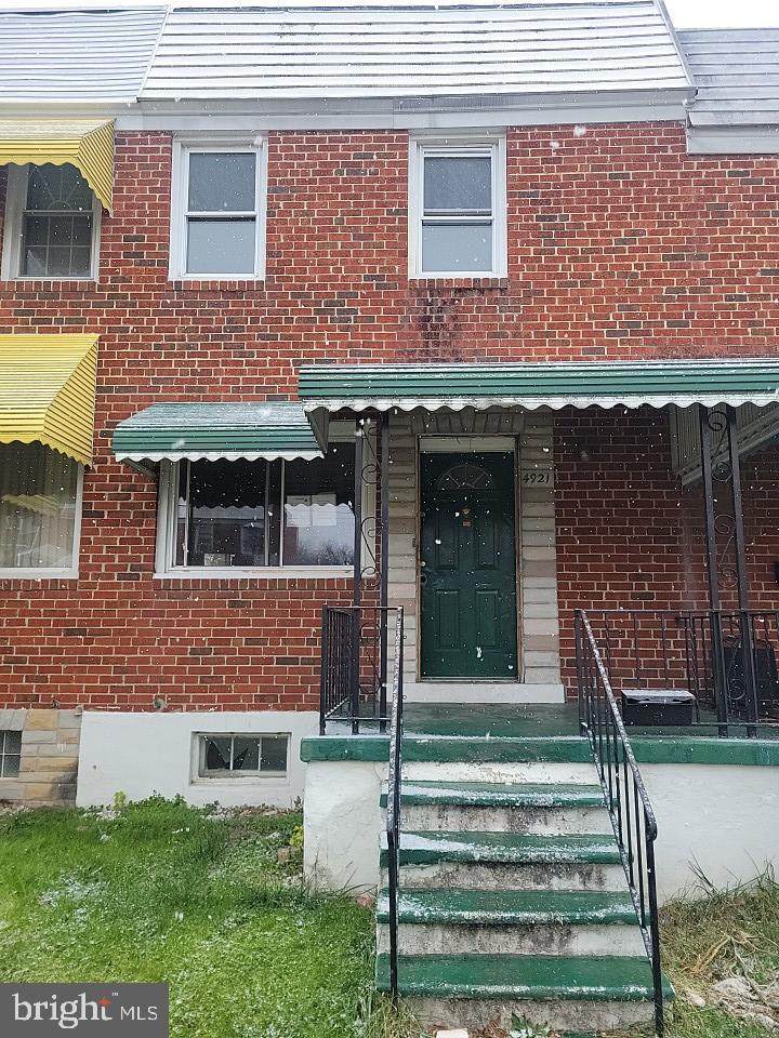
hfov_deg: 53.1
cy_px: 519
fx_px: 780
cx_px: 390
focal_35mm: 26
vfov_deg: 67.3
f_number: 1.8
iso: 50
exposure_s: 1/304
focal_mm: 5.4
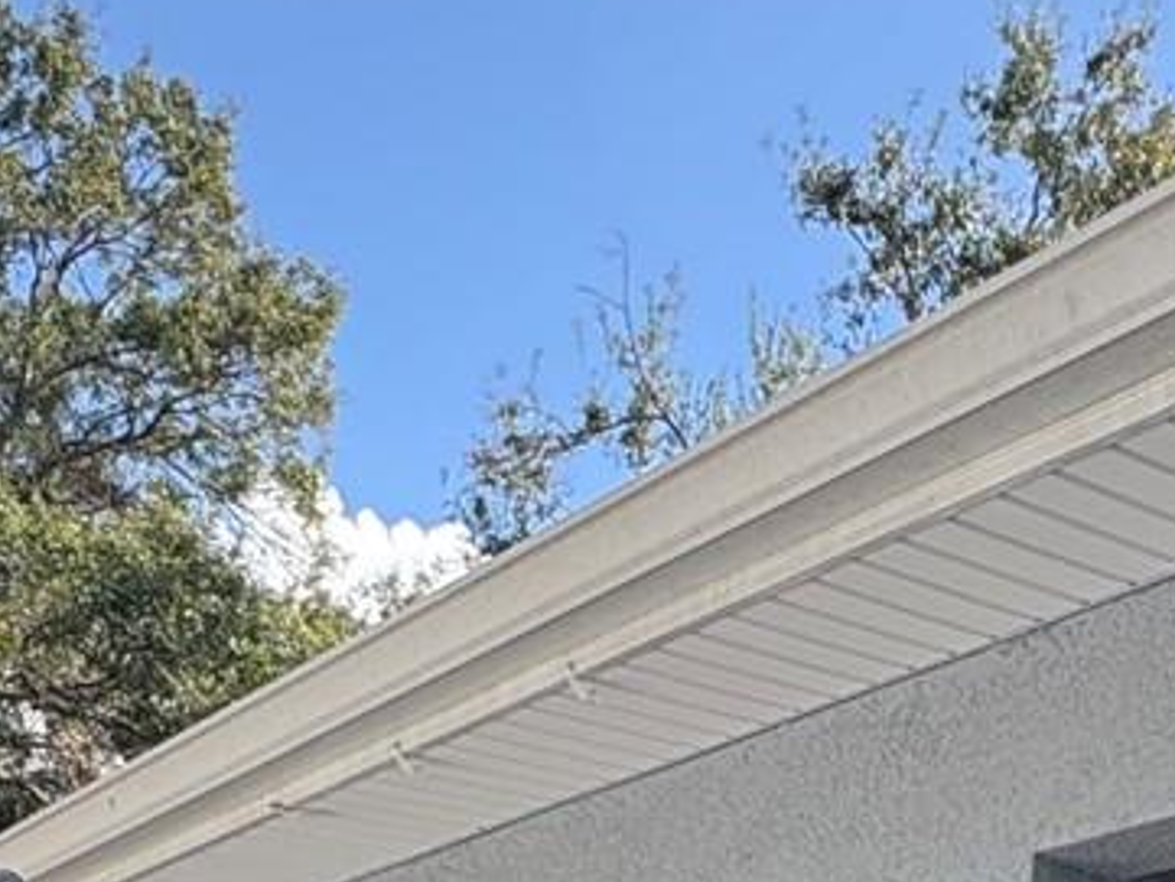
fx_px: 2105
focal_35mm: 62
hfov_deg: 30.7
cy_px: 1494
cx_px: 882
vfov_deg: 19.2
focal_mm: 2.22
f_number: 2.2
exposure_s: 1/320
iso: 40
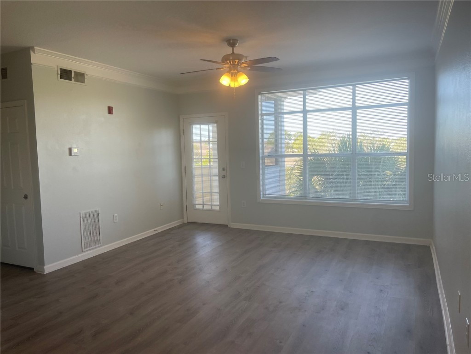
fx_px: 354
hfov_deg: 67.3
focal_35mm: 26
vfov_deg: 53.1
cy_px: 177
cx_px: 236
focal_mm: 4.2
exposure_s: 1/120
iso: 40
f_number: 1.6
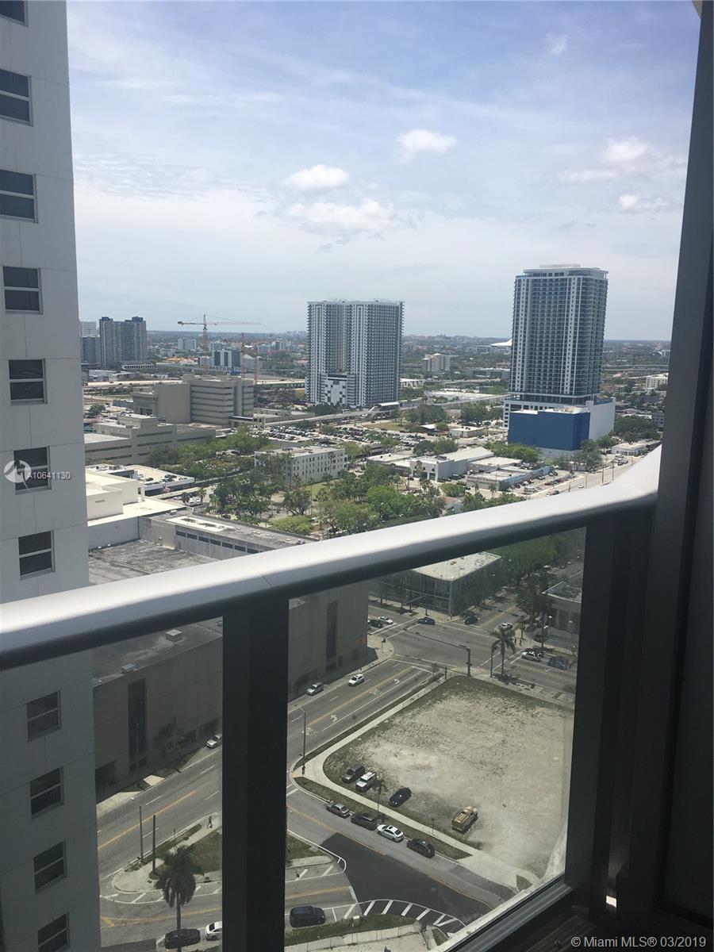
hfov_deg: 48.2
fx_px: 798
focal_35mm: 29
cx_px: 357
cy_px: 476
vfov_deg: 61.7
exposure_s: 1/2137
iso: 25
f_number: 2.2
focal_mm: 4.15
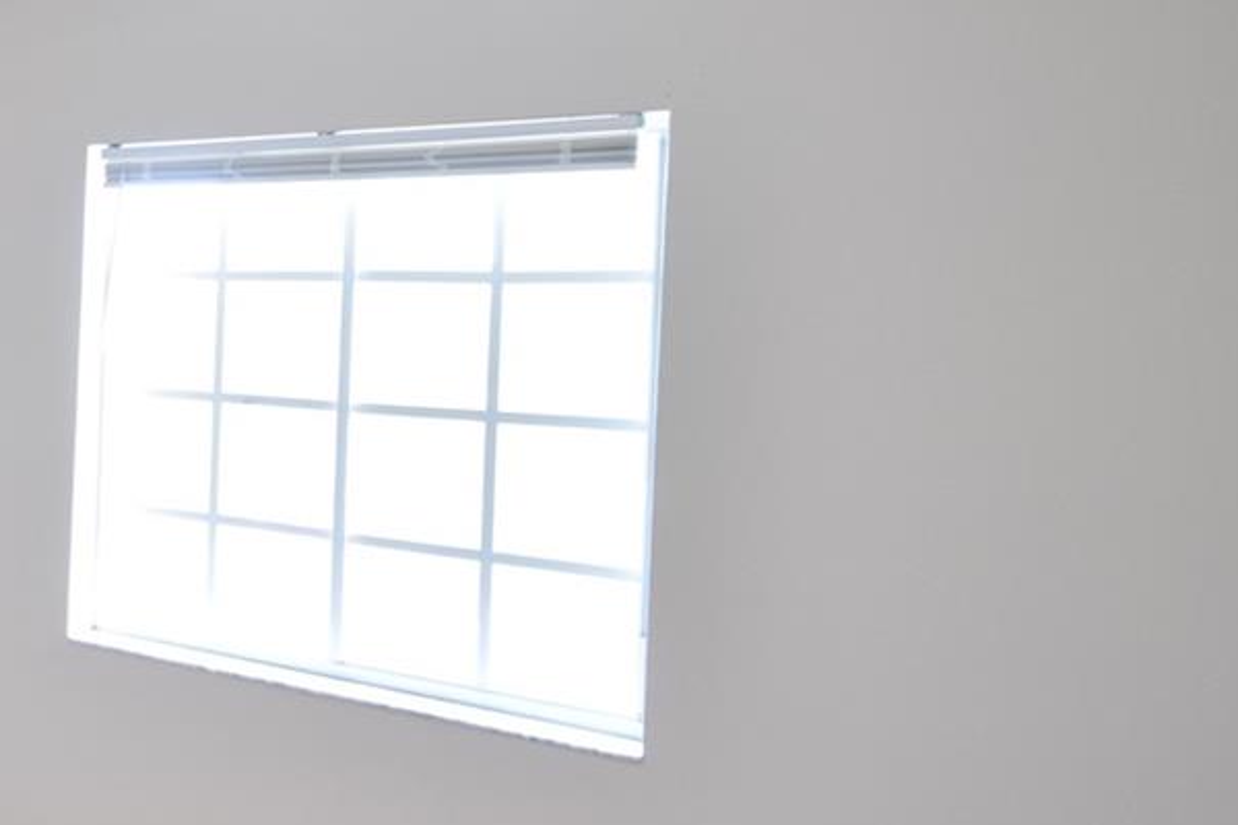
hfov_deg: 39.4
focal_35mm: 40
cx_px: -134
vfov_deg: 33.3
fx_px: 1375
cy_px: 322
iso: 800
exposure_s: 1/45
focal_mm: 10
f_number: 3.5
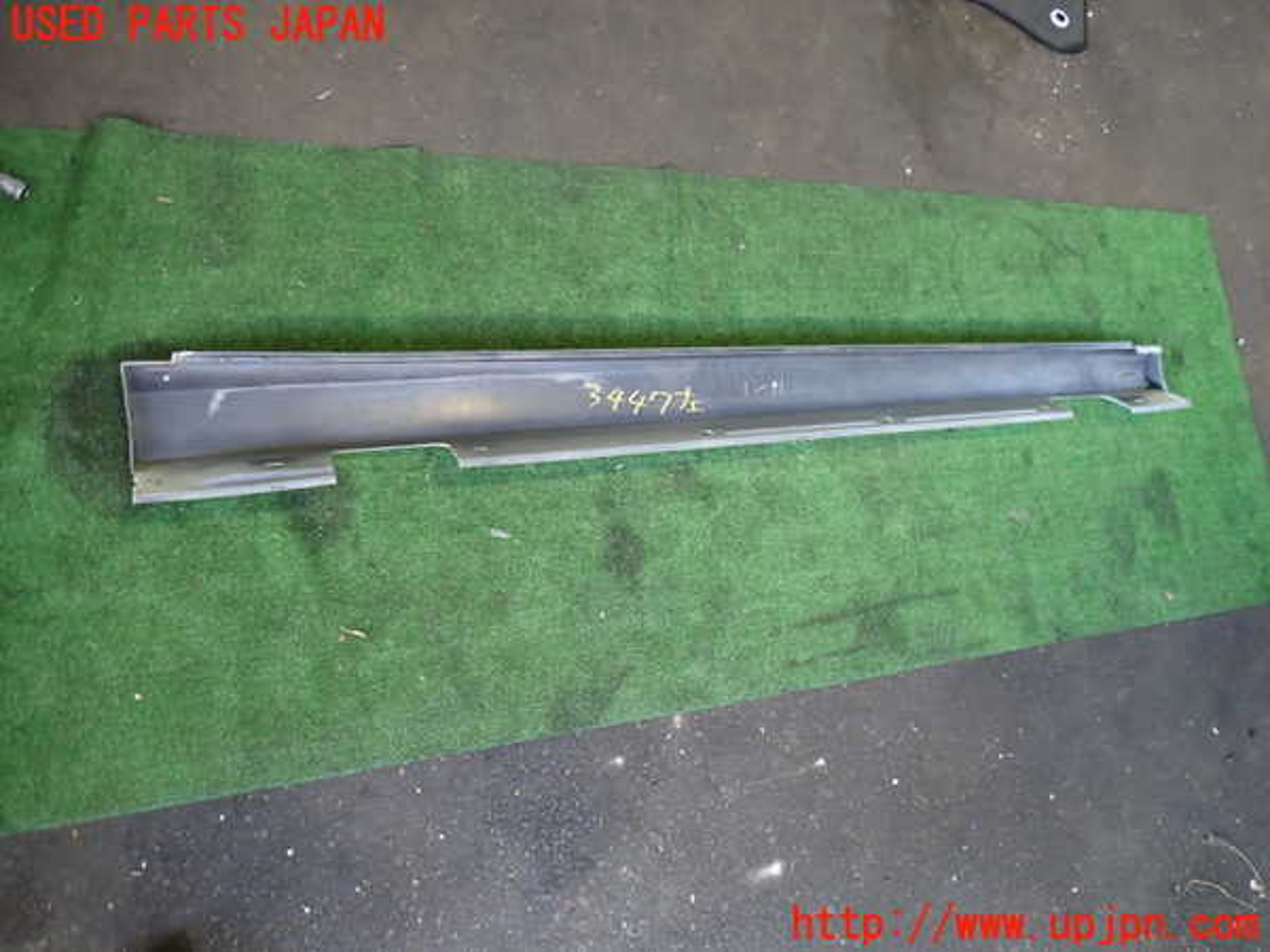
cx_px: 635
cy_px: 476
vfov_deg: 54.9
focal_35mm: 25
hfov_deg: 69.4
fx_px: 917
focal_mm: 4.5
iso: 200
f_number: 2
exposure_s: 1/40
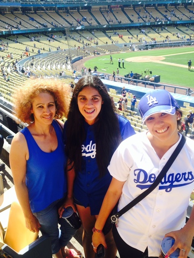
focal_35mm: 33
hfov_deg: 42.9
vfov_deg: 55.4
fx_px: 247
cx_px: 97
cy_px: 129
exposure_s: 1/420
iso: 50
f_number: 2.4
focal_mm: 4.12
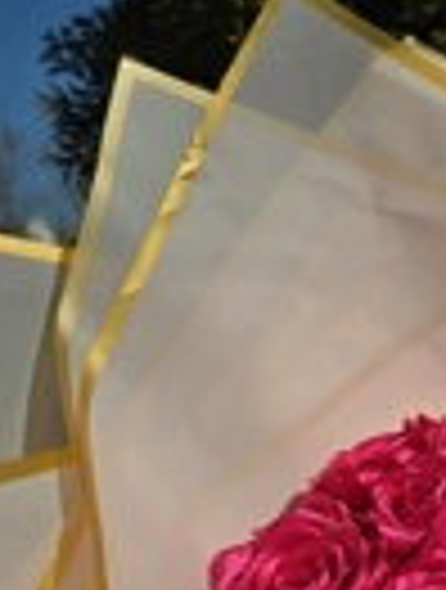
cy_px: 432
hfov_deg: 19.0
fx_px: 1197
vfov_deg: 27.4
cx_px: 631
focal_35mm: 70
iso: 12
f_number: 1.7
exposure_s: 1/5000
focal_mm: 6.3
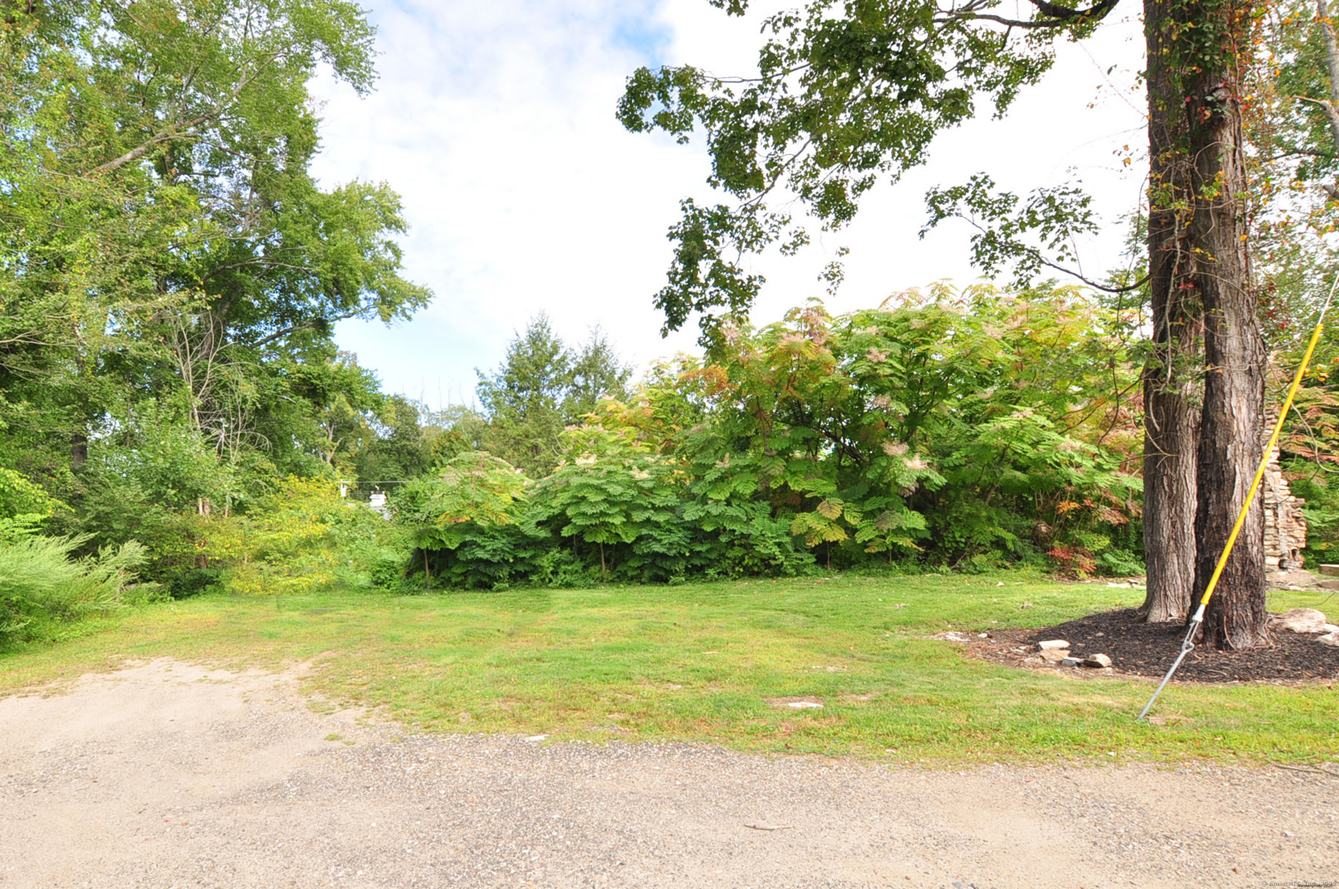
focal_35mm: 15
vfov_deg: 77.2
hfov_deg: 100.5
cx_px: 670
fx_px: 557
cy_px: 444
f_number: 7.1
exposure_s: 1/125
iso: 200
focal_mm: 10
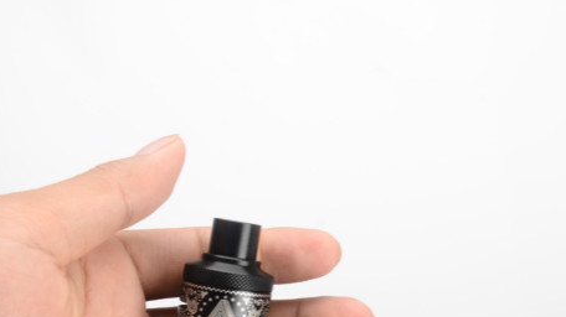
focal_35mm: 77
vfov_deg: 15.4
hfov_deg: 27.5
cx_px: 309
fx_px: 1155
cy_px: 324
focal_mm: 28
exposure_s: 1/125
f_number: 14
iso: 100
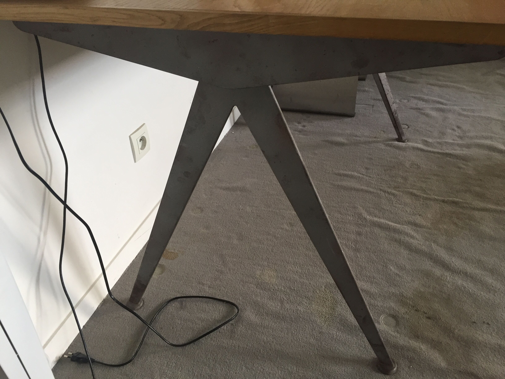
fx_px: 423
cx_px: 252
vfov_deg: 48.2
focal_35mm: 29
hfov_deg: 61.7
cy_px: 190
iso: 50
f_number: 2.2
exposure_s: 1/33
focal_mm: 4.15
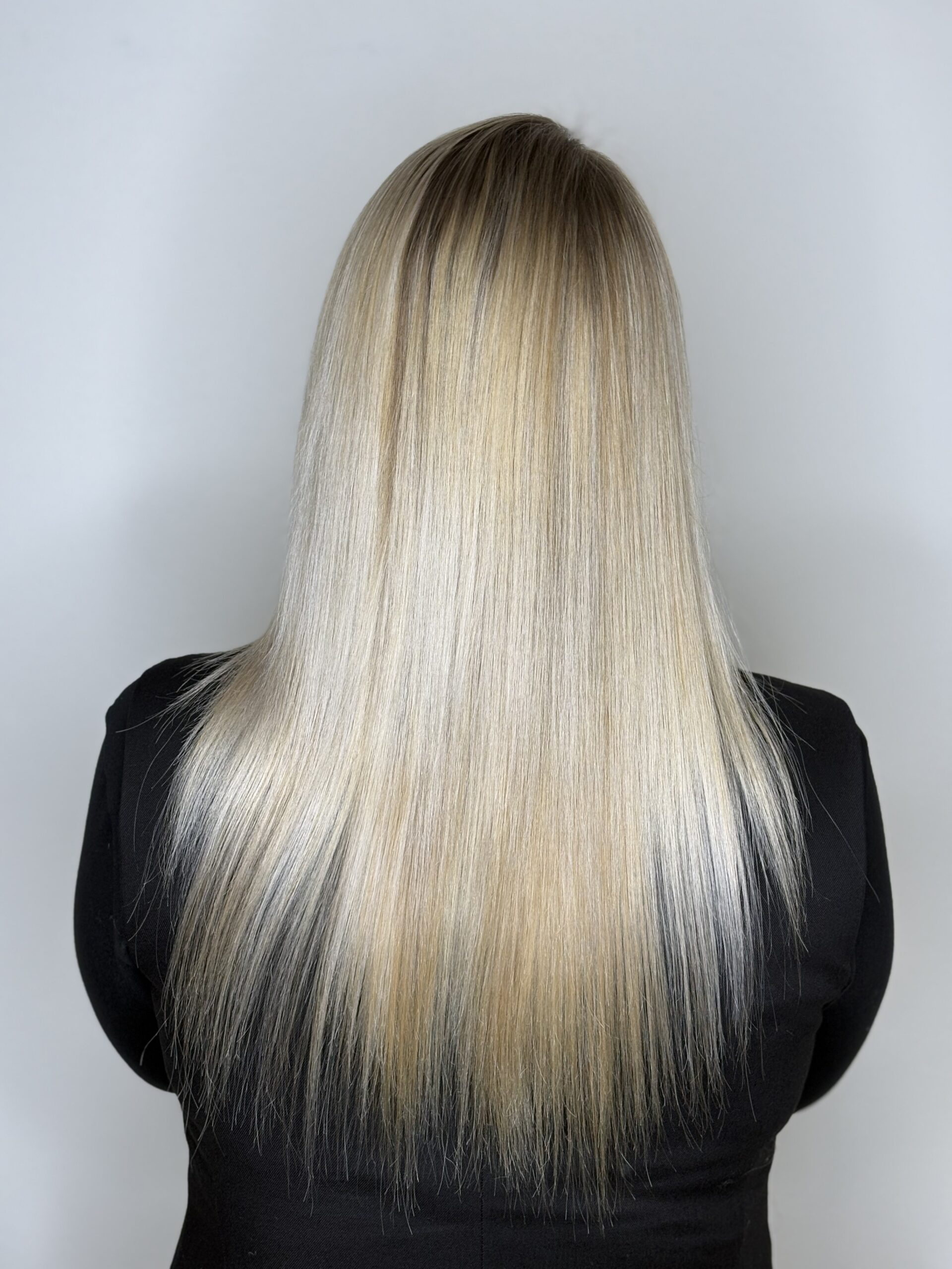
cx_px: 476
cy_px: 634
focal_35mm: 52
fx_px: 1907
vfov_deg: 36.8
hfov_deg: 28.0
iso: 40
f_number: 1.6
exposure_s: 1/100
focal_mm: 5.96
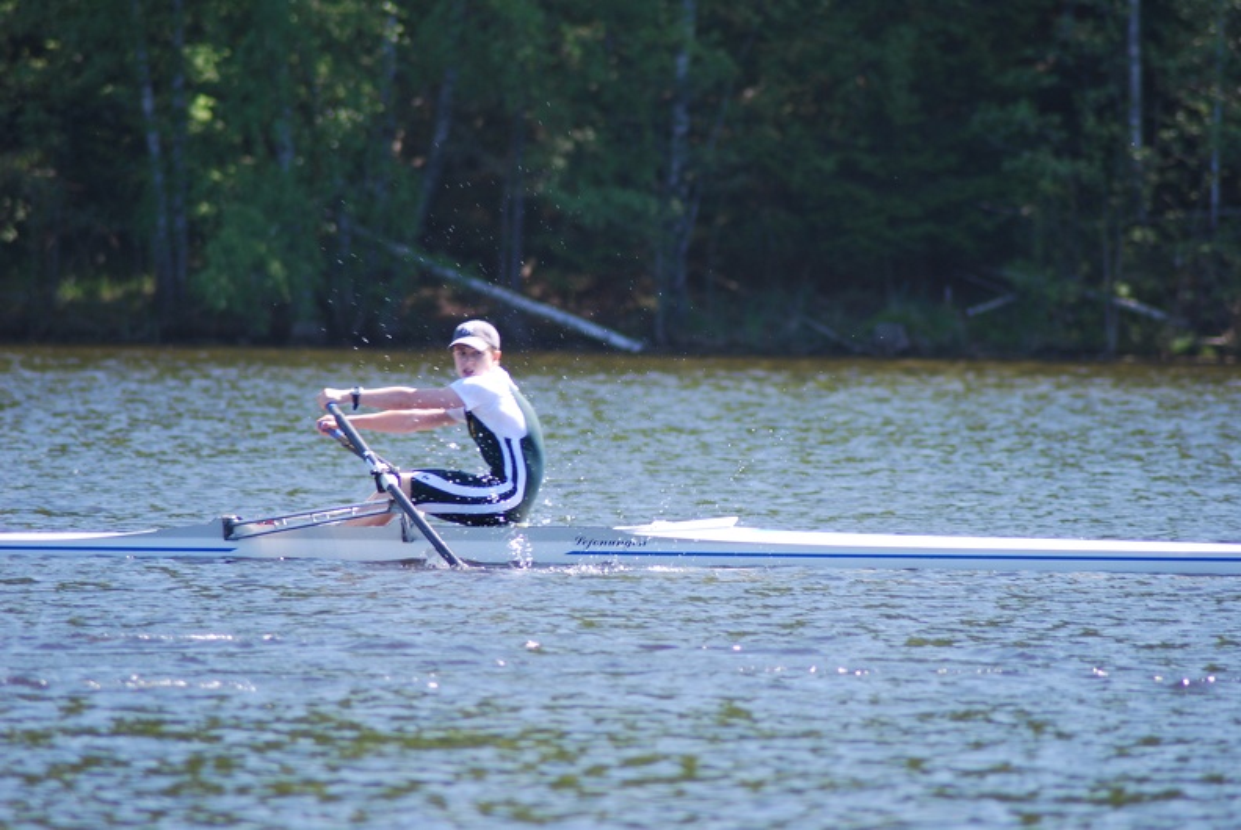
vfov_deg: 3.1
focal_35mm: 450
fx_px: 15529
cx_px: 620
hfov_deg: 4.6
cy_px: 415
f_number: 5.6
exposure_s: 1/200
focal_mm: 300
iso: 200
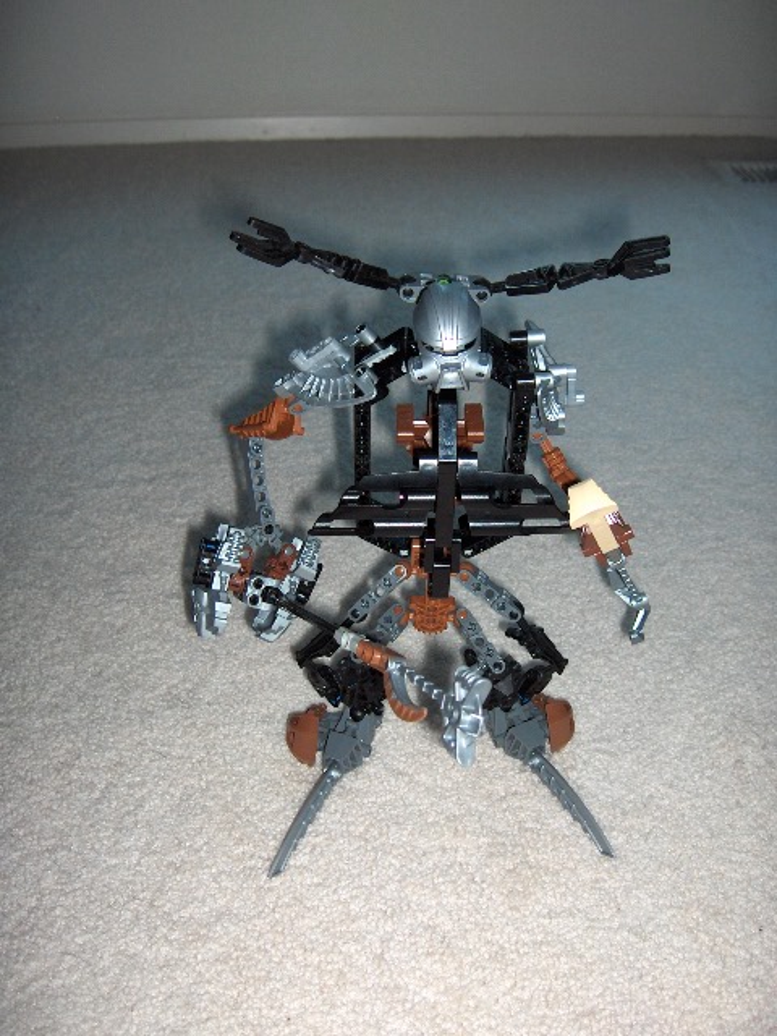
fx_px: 1167
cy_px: 518
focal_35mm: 39
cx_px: 388
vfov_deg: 47.9
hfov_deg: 36.8
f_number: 2.8
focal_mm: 8
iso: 100
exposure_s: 1/60
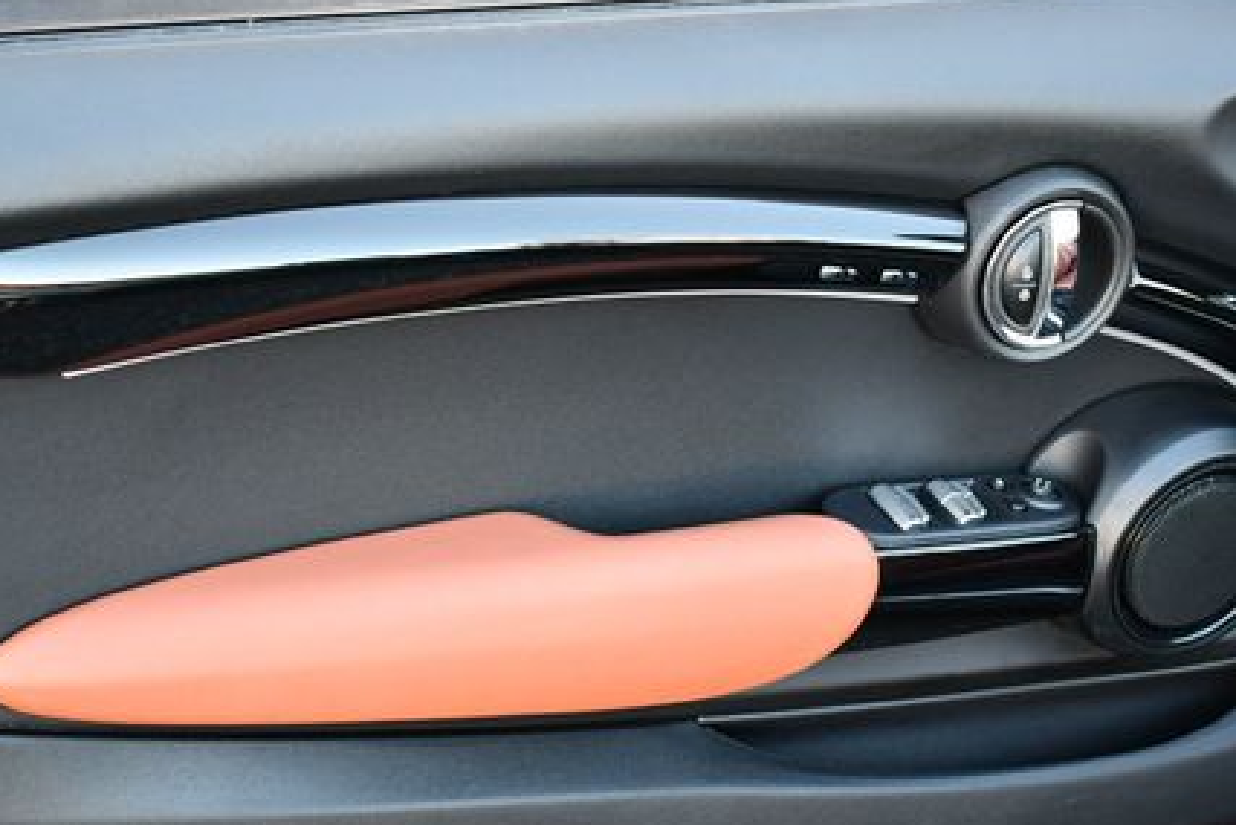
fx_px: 2370
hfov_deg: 29.2
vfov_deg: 19.7
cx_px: 637
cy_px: 585
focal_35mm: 69
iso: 800
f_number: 3.8
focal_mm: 23
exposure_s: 1/160
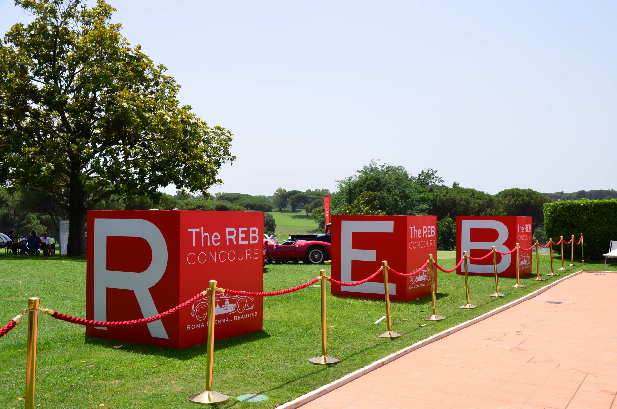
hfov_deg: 51.4
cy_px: 204
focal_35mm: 38
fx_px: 641
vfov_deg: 35.3
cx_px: 308
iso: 200
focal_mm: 25
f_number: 10
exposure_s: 1/400
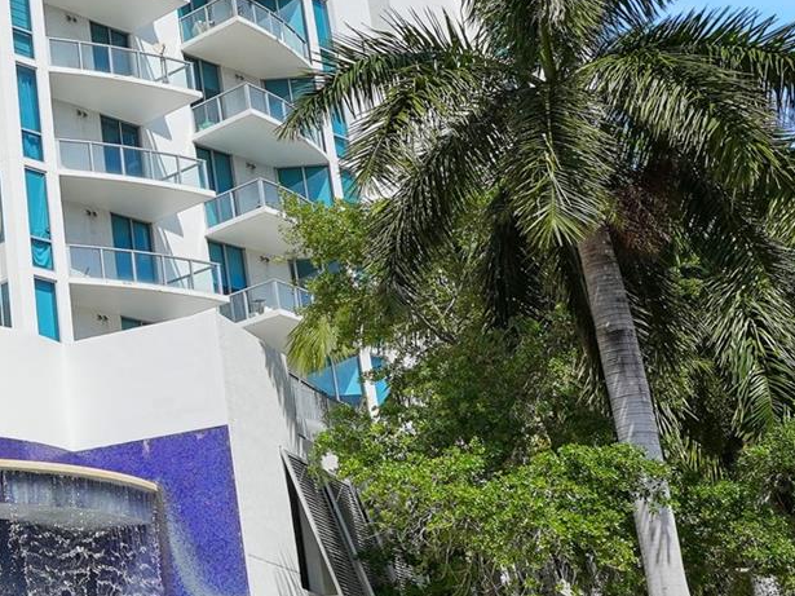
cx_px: -209
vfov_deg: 19.5
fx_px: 1722
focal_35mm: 75
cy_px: 177
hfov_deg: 23.3
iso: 200
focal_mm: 20
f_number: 8
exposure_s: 1/1000
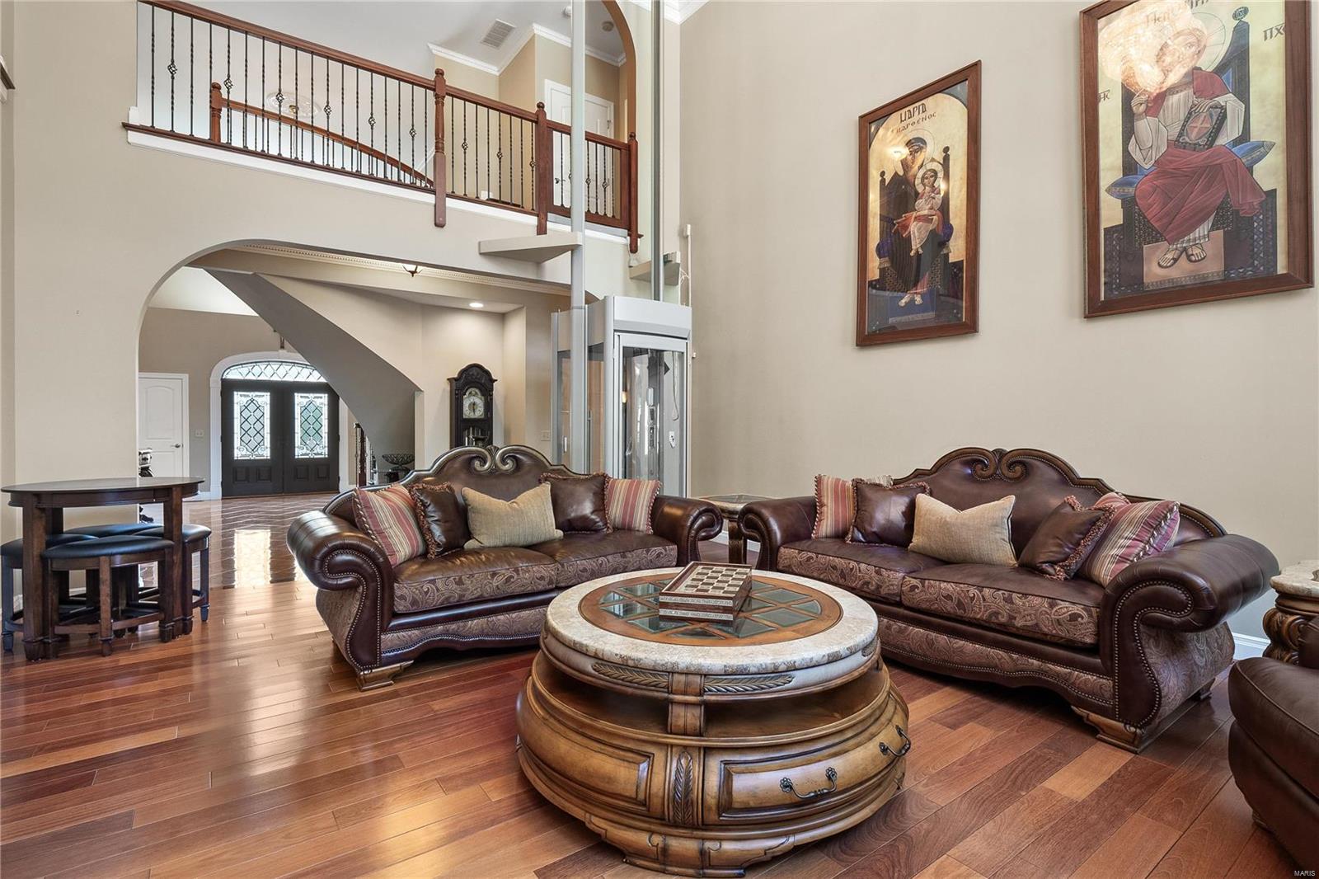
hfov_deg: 96.7
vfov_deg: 73.7
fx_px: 586
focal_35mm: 16
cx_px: 660
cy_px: 440
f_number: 8
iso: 400
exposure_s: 1/4
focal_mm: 8
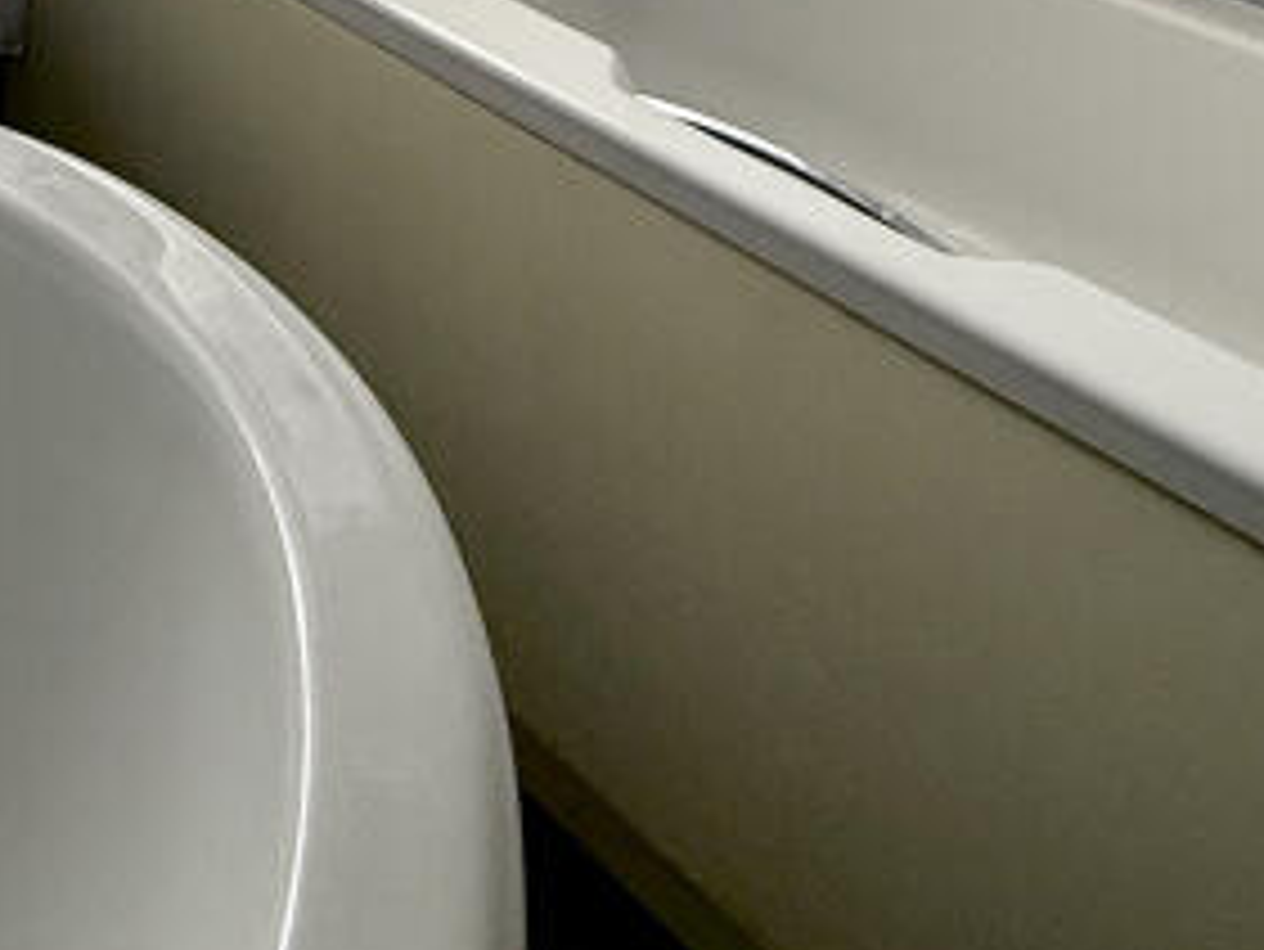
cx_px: 378
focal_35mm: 51
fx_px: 1863
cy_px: -747
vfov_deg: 20.5
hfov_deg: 36.9
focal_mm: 2.22
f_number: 2.2
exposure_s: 1/135
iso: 64
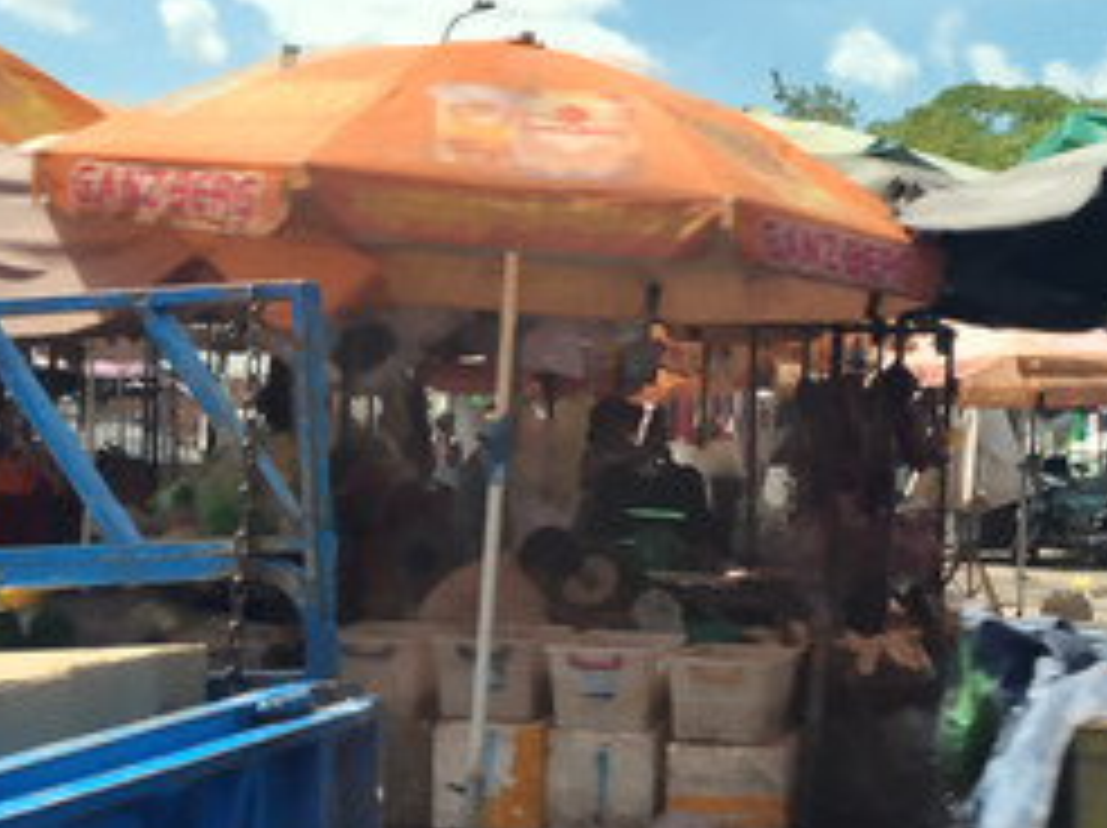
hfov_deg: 31.6
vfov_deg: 24.8
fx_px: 1885
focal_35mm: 59
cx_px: 932
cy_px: 403
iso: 50
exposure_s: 1/227
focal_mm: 4.22
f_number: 1.8
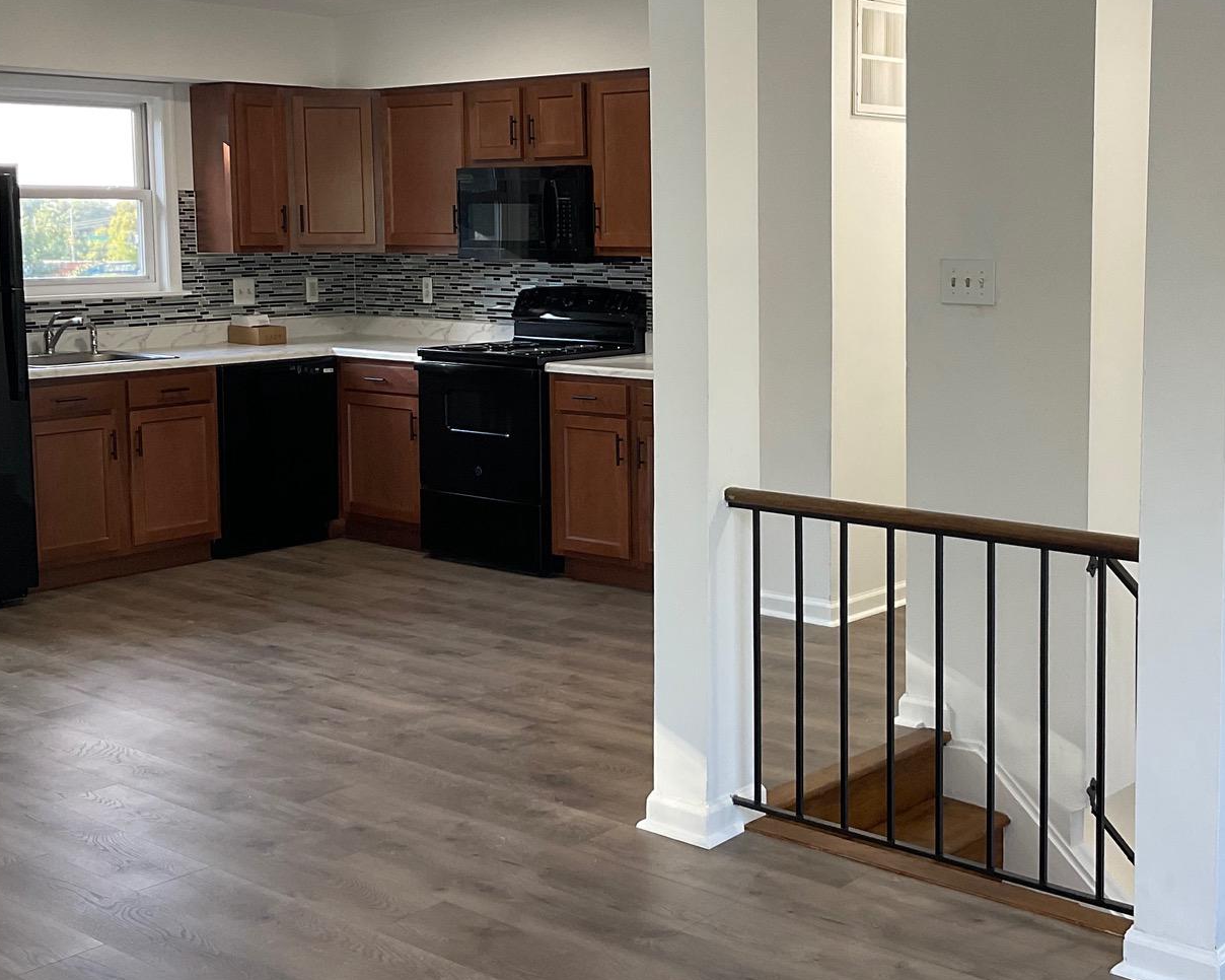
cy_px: 383
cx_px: 766
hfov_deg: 38.5
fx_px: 1740
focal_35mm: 48
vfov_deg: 31.3
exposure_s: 1/60
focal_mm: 3
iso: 40
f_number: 1.8
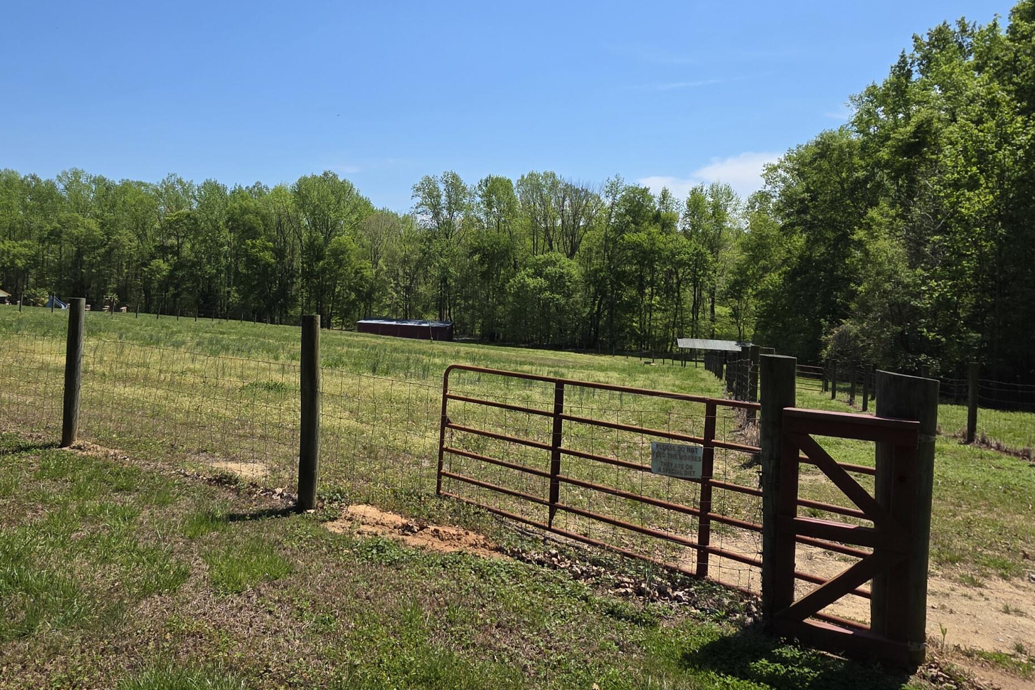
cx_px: 409
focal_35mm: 22
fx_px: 632
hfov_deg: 77.6
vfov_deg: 56.8
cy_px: 275
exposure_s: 1/2921
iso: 40
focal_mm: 2.2
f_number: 1.9
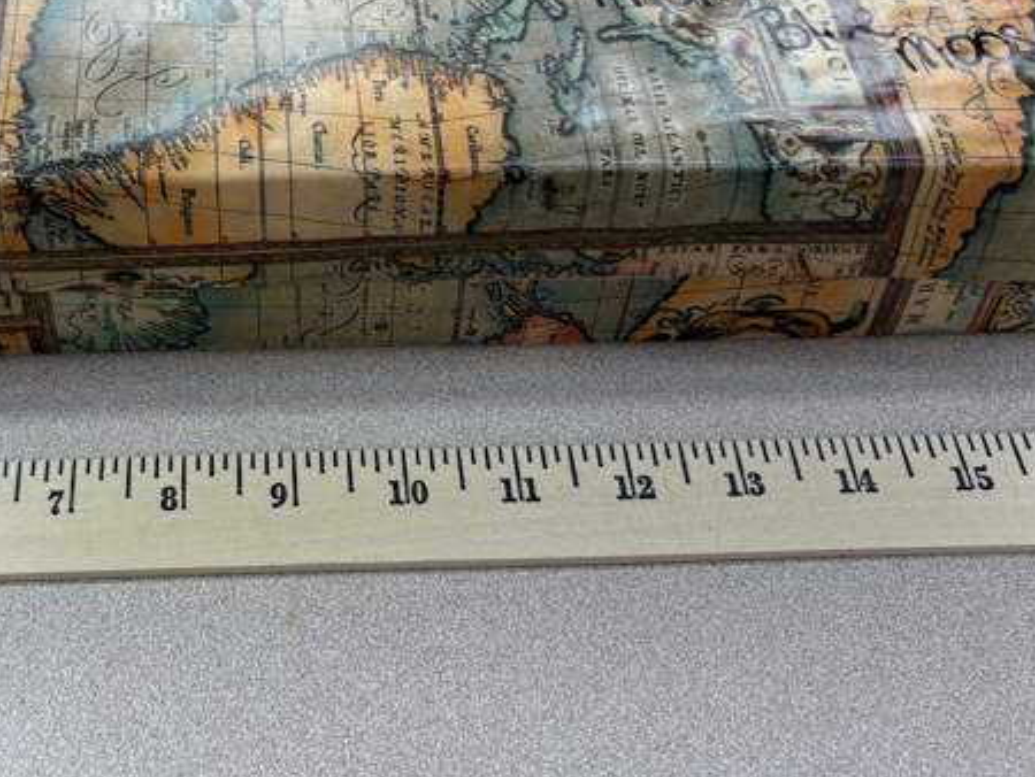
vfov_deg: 27.4
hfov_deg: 35.9
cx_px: 253
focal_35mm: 52
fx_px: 1556
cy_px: 137
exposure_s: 1/120
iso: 50
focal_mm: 5.96
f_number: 1.6
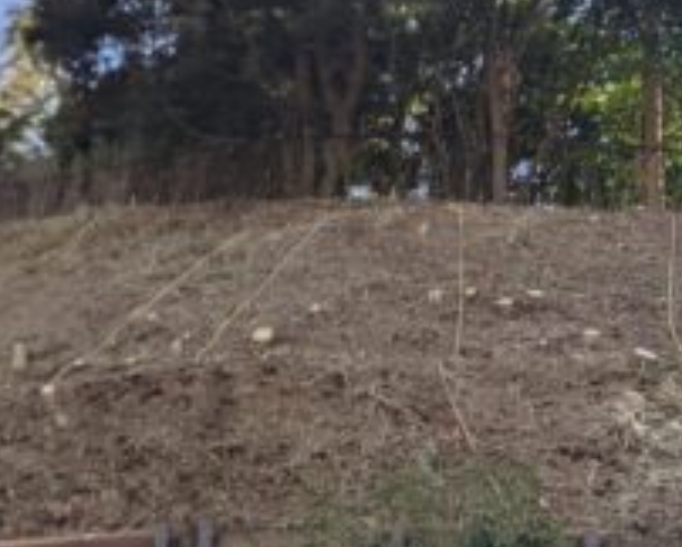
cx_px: 360
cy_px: 334
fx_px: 1758
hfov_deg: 22.0
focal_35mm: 87
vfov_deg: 17.7
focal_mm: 4.44
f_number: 1.8
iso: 39
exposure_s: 1/1235
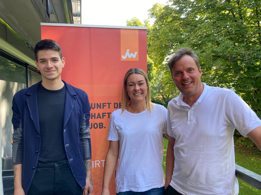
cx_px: 130
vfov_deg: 49.7
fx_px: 211
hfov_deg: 63.4
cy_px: 98
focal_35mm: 28
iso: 50
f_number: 1.8
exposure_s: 1/121
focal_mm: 3.99
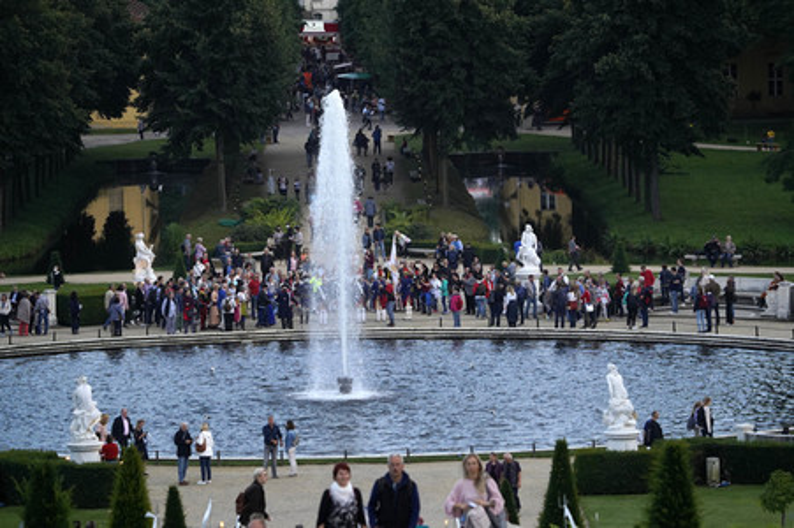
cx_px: 397
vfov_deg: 6.4
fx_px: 4760
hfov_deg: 9.5
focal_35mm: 216
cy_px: 264
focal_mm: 216
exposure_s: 1/1000
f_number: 6.3
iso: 2000
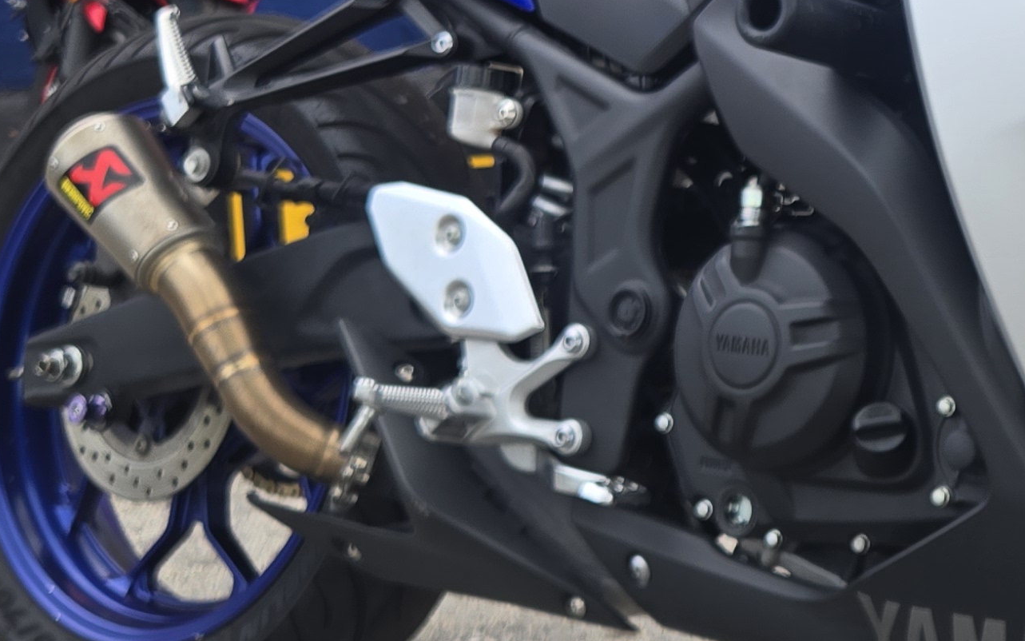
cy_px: 166
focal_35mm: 76
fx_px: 2123
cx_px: 1102
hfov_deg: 25.4
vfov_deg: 17.1
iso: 25
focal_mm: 5.4
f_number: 1.8
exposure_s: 1/462
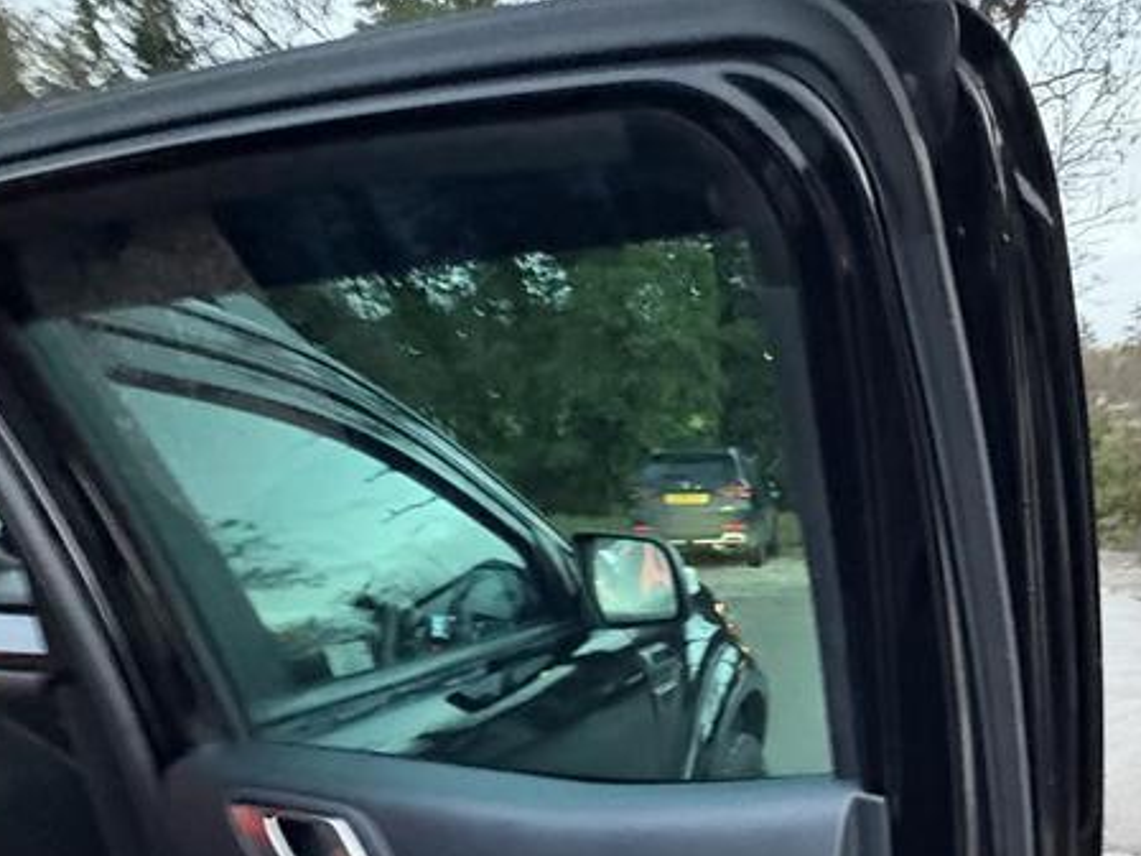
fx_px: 923
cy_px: 764
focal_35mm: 28
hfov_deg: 59.8
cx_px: 863
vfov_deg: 45.3
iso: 1000
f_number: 2.2
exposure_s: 1/30
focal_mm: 2.22
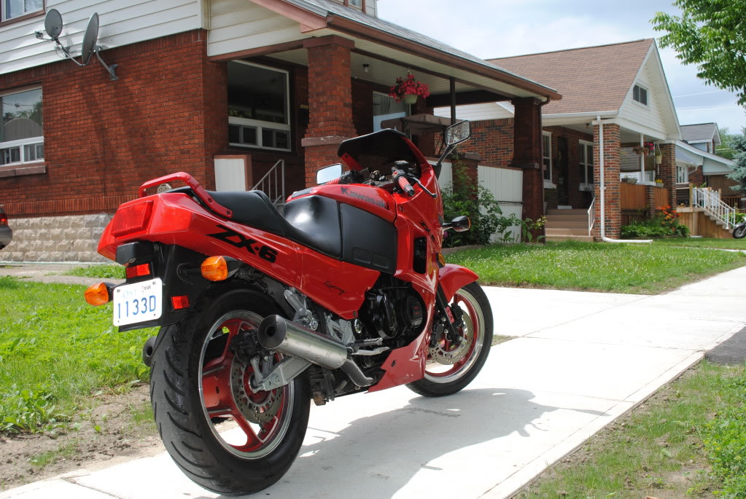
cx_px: 373
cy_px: 250
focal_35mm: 39
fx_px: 809
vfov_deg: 34.3
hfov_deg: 49.5
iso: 100
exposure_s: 1/200
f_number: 8
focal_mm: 26
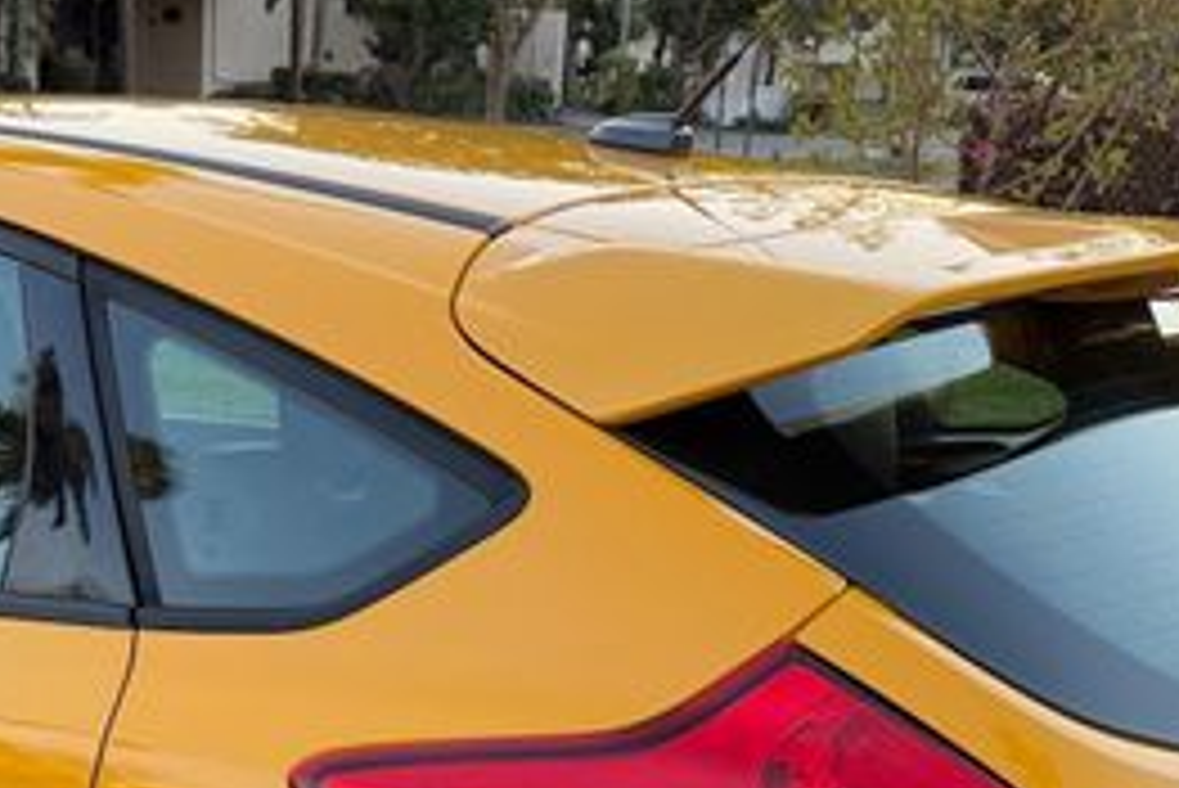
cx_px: 270
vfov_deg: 20.9
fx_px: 1999
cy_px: 932
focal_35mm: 61
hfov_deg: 32.1
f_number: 1.78
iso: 80
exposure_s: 1/267
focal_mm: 6.76
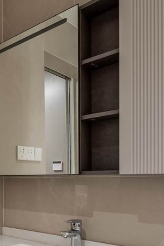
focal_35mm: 38
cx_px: -55
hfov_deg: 28.2
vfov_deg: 48.7
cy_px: 184
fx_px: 260
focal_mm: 16
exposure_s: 1/10
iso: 100
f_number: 7.1
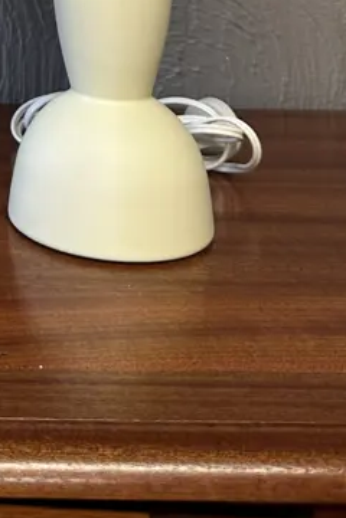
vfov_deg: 24.8
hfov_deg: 17.3
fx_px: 1024
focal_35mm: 71
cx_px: -169
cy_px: -154
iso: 80
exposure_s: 1/100
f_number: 1.78
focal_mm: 6.86
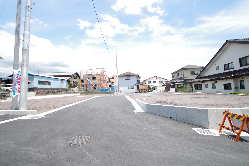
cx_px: 124
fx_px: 104
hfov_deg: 100.4
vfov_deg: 77.3
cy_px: 83
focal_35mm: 15
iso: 100
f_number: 7.1
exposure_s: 1/200
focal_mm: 10
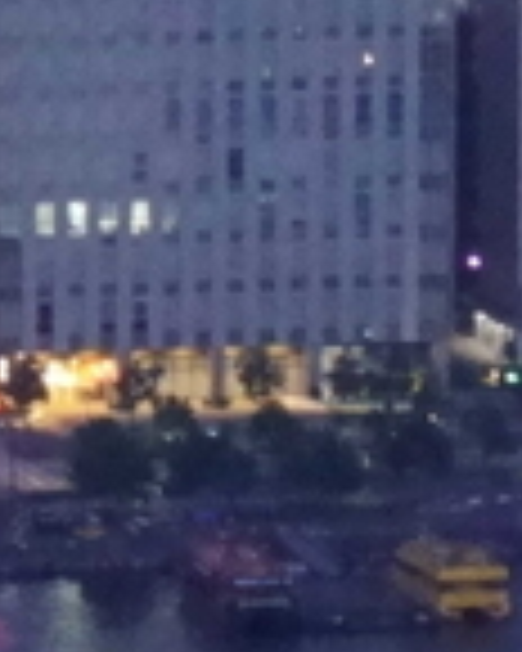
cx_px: -1548
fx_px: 25450
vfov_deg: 1.5
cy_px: 13
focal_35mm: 1318
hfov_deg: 1.2
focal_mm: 113
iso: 10000
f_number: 8
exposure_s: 1/30
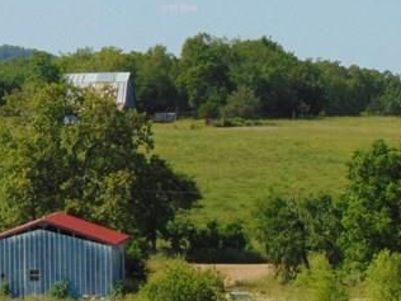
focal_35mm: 230
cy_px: 168
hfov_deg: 8.5
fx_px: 2664
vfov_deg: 6.5
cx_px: -148
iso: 80
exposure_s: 1/1000
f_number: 3.7
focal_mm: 12.8
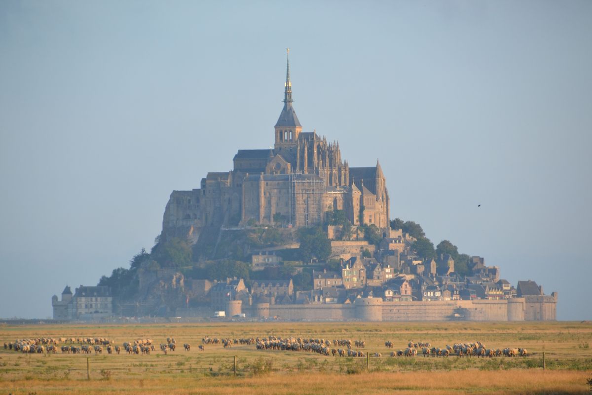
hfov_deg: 6.9
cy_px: 198
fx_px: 4933
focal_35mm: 300
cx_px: 296
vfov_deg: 4.6
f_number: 6.3
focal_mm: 200
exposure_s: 1/400
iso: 400
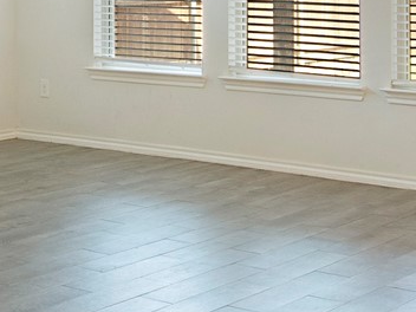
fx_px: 1070
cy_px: -32
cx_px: 92
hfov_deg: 21.8
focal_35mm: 89
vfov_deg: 16.1
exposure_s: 1/13
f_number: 11
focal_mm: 10
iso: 100
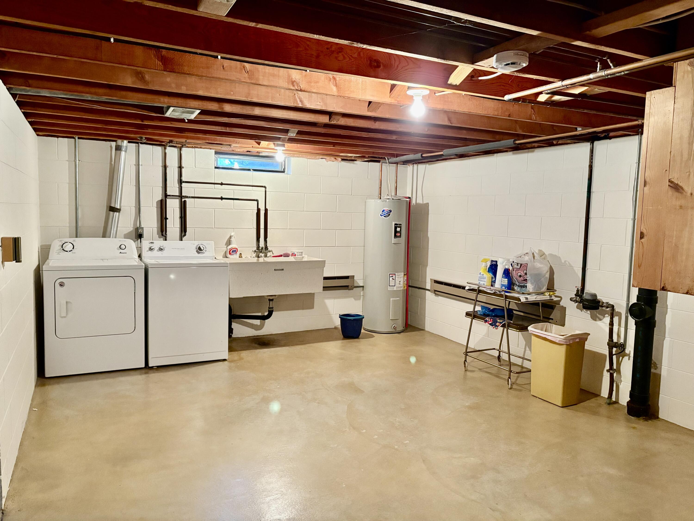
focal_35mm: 26
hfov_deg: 67.3
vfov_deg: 53.1
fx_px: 521
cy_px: 260
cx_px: 347
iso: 400
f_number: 1.6
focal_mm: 5.96
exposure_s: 1/40
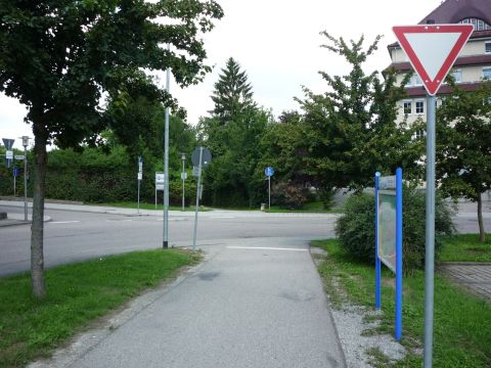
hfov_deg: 56.8
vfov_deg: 44.2
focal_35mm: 32
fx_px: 454
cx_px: 246
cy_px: 184
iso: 100
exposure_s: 1/200
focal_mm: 5.2
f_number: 4
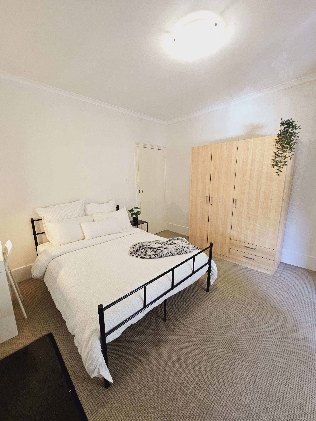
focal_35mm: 13
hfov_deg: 89.9
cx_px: 158
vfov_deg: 106.2
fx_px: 158
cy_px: 210
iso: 320
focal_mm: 2.2
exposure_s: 1/50
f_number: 2.2
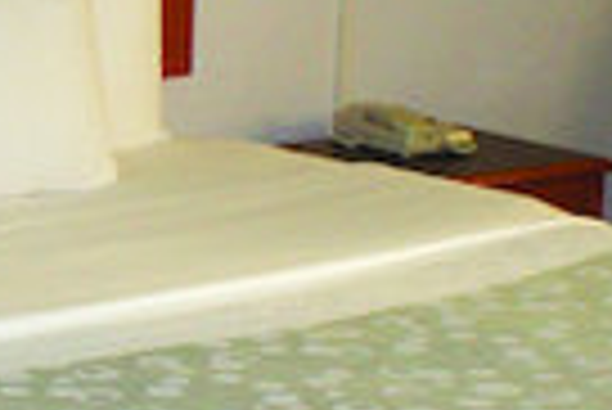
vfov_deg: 9.8
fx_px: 2400
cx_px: -135
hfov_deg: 14.1
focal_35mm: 141
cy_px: 167
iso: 1000
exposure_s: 1/60
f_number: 2.8
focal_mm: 16
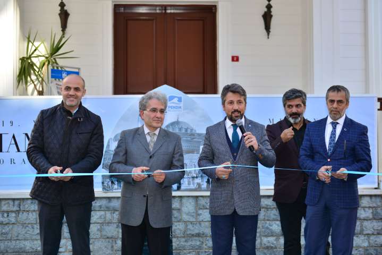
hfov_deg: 34.5
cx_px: 191
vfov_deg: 23.4
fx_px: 616
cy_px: 128
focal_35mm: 58
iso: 100
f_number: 3.3
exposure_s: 1/250
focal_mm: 58
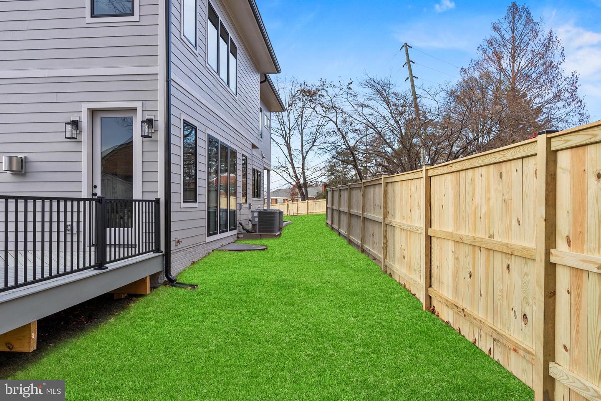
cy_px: 200
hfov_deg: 73.7
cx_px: 300
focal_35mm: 24
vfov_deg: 53.2
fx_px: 401
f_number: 5.6
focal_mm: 24
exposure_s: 1/80
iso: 80
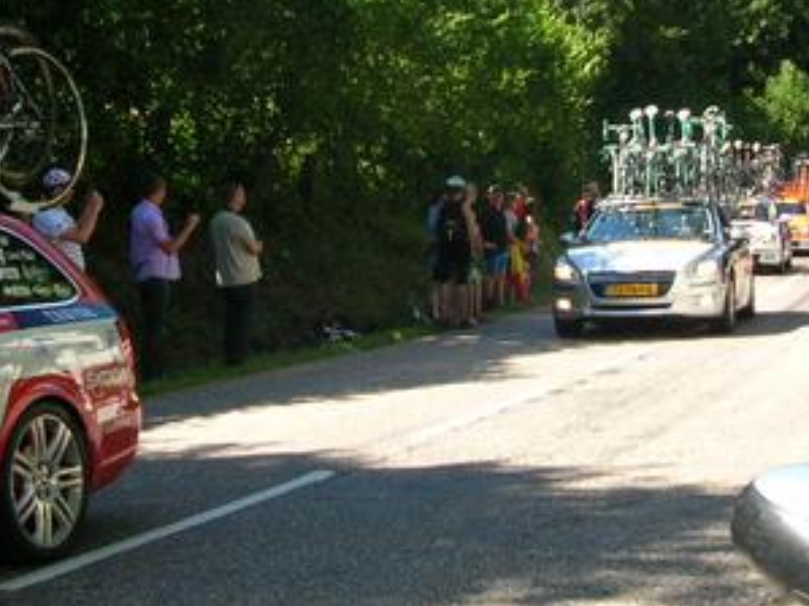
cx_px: 422
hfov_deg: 26.0
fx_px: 1752
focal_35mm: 75
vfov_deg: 19.5
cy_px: 154
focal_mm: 5.8
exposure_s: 1/323
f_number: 2.8
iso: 50
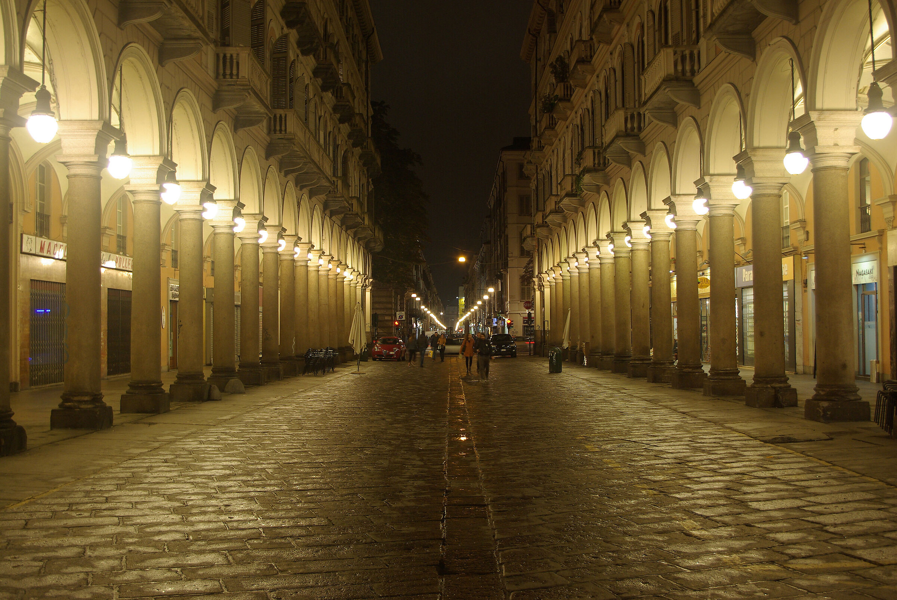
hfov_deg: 49.1
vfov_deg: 34.0
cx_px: 448
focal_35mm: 39
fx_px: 982
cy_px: 300
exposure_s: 1/4
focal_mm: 26.25
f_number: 4.5
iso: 200
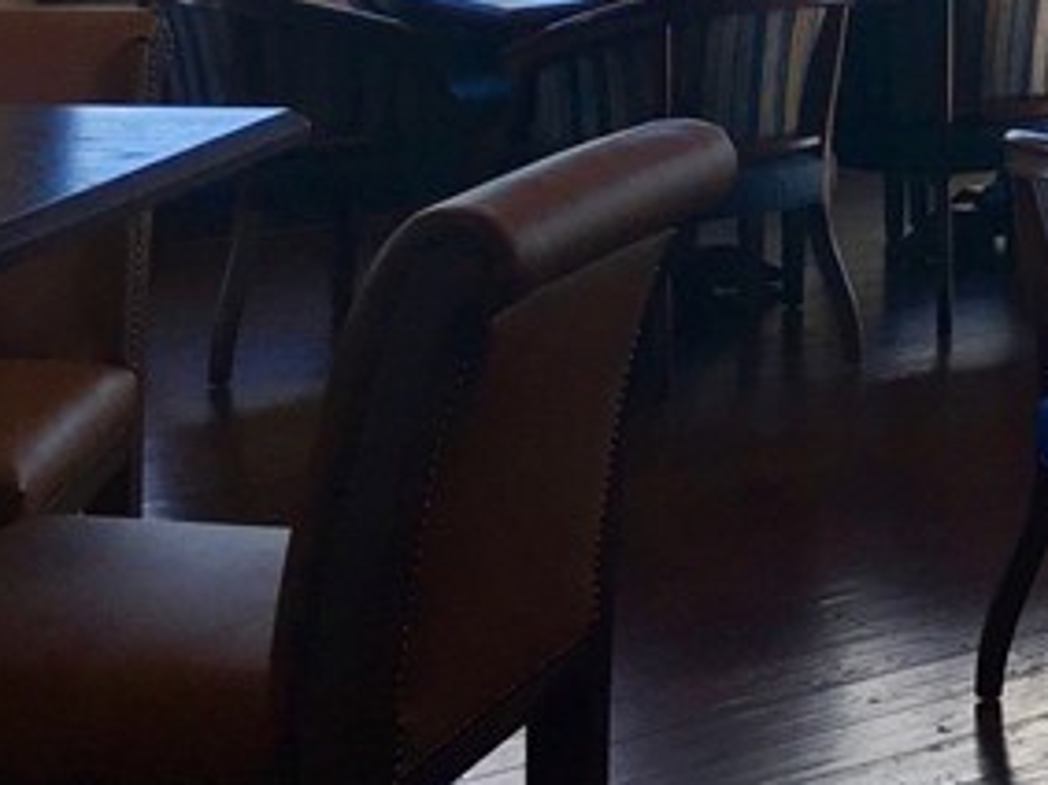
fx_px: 3178
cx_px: 1578
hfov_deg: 16.9
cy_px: -322
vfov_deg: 13.4
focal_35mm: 105
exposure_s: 1/120
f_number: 2.2
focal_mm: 4.15
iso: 40
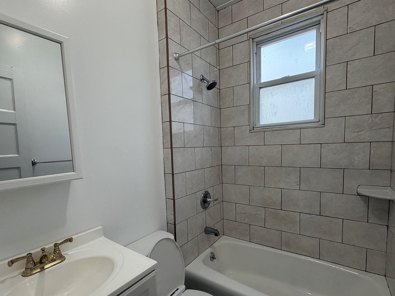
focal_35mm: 18
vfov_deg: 71.4
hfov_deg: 87.7
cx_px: 190
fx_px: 205
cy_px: 165
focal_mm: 2.22
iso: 160
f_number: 2.2
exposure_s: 1/60
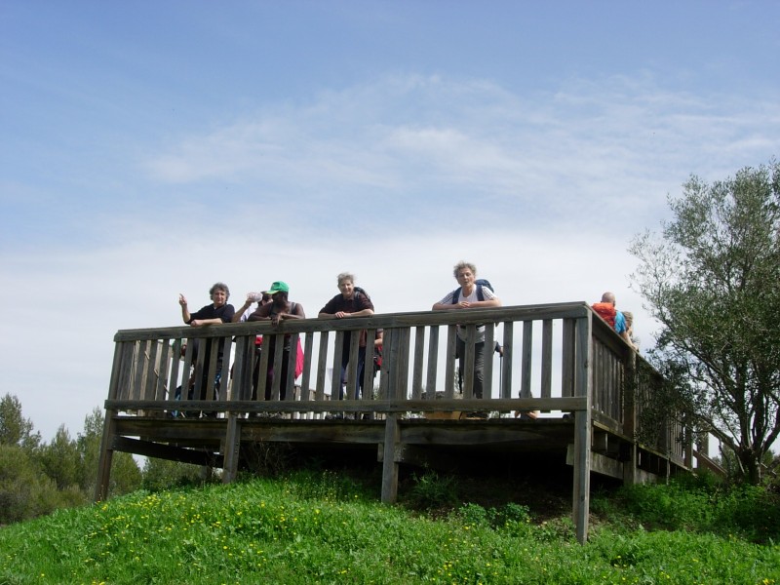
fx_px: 856
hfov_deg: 49.0
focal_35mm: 38
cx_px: 390
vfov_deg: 37.7
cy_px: 292
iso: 64
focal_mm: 7.8
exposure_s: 1/592
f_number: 4.8
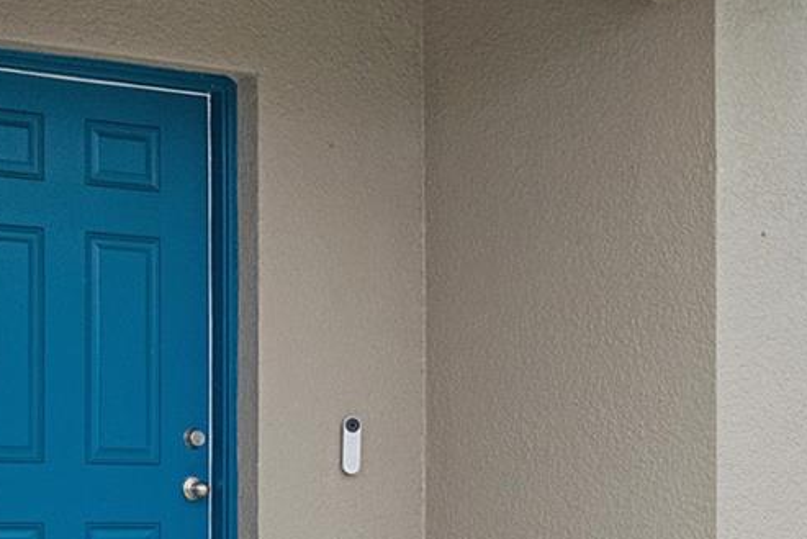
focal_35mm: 107
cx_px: 525
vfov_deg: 12.8
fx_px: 2399
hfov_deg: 19.0
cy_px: 375
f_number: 10
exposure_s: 1/320
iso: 400
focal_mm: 22
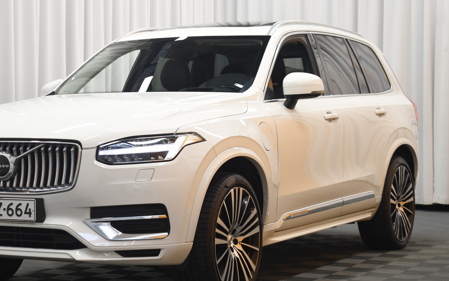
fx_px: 1138
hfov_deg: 22.3
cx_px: 165
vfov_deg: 14.1
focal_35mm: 93
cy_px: 163
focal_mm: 46
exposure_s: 1/5
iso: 200
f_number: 5.3
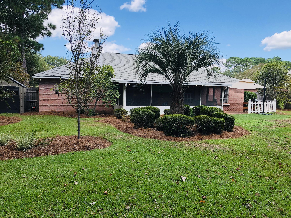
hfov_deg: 63.4
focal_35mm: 28
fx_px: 235
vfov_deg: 49.7
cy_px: 109
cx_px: 146
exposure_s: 1/592
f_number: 1.8
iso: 20
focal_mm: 3.99
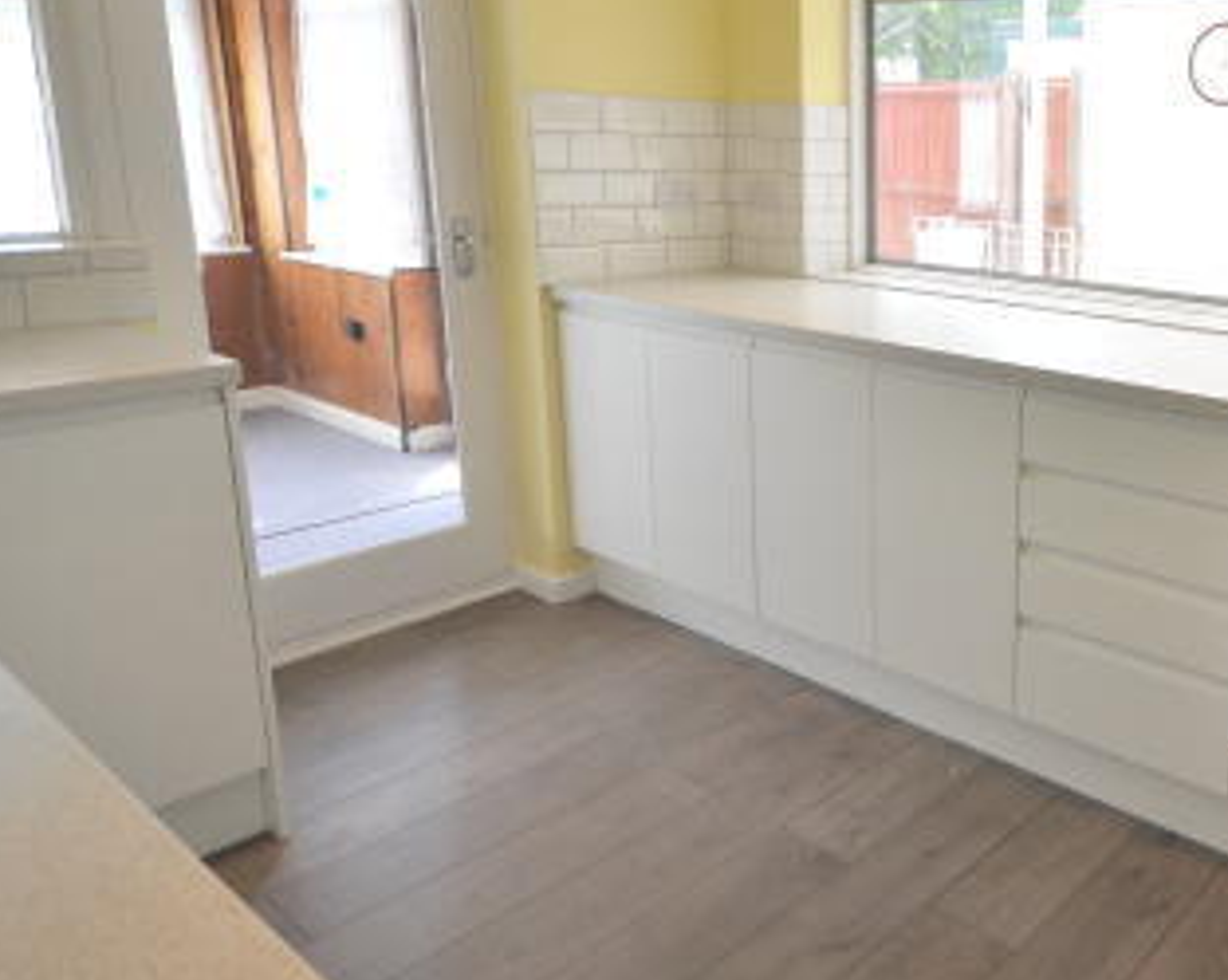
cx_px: 1063
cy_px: 354
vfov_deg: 50.8
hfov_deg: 55.5
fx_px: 1017
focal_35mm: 28
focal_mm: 10
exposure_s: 1/125
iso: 400
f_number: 5.6
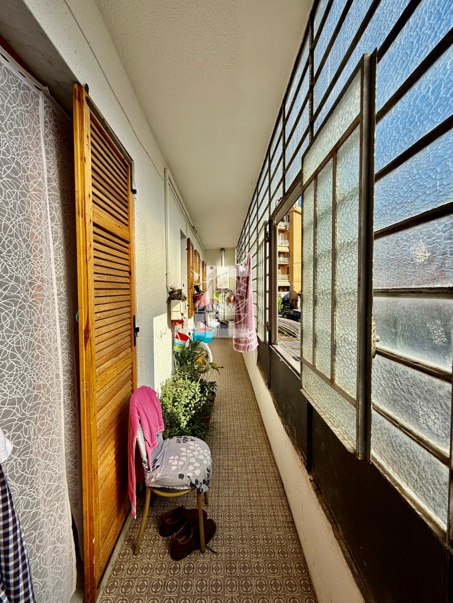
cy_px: 302
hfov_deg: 85.7
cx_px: 226
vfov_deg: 102.1
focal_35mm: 14
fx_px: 244
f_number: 2.2
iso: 50
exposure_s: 1/1431
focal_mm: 2.22
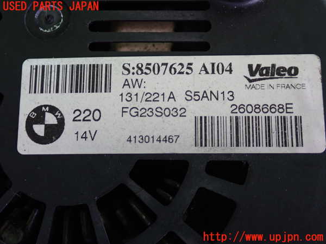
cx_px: 163
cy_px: 122
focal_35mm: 54
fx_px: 509
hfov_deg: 35.5
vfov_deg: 27.0
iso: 320
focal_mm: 9.65
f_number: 3.3
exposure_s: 1/50
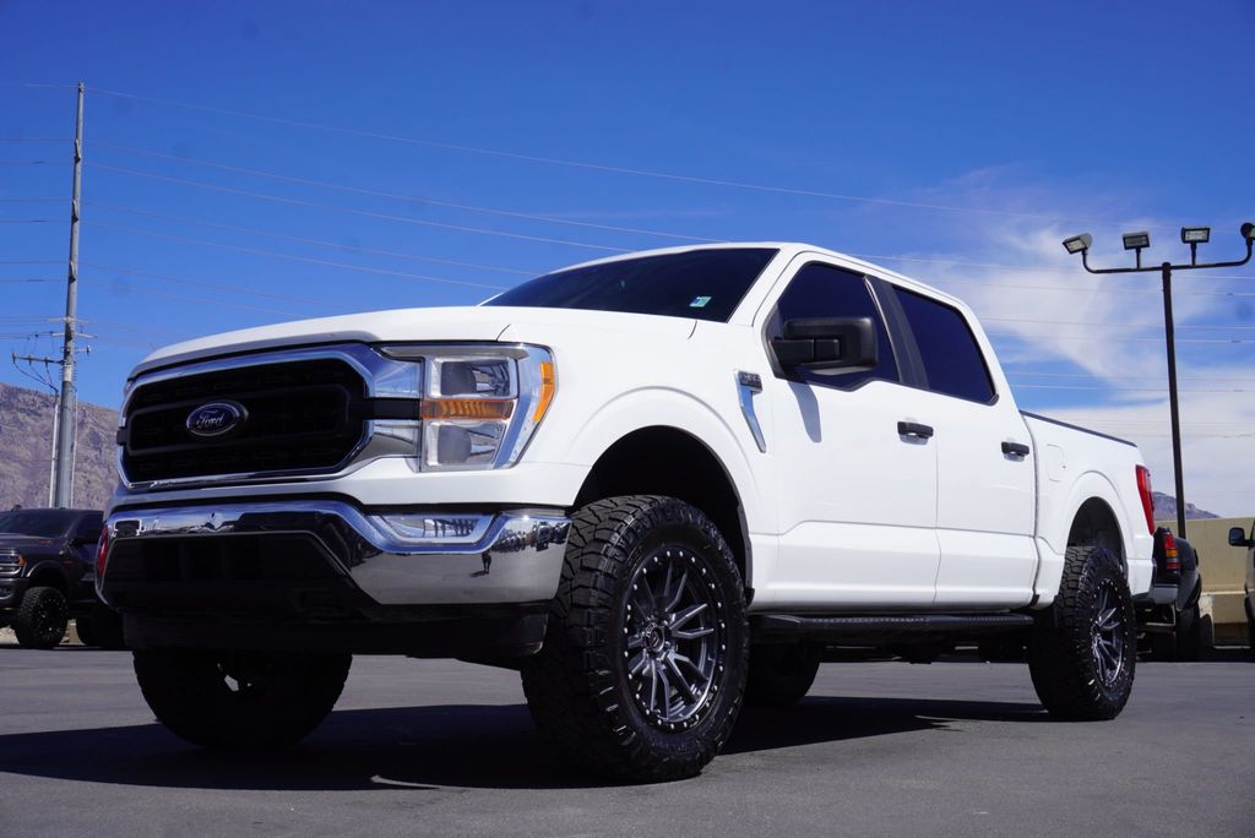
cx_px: 628
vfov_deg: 31.9
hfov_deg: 46.4
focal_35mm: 42
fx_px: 1465
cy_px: 419
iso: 100
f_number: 11
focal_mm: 28
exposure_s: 1/250
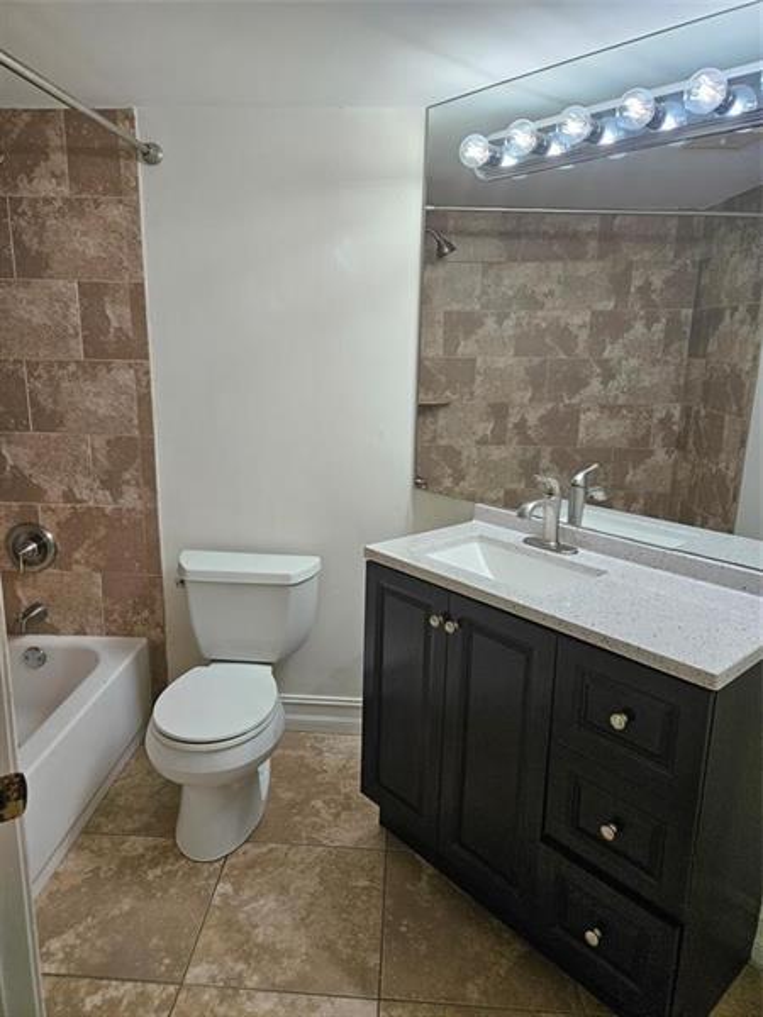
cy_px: 508
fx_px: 676
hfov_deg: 58.9
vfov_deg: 73.9
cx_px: 382
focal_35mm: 23
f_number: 1.8
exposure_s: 1/120
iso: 100
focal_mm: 5.4
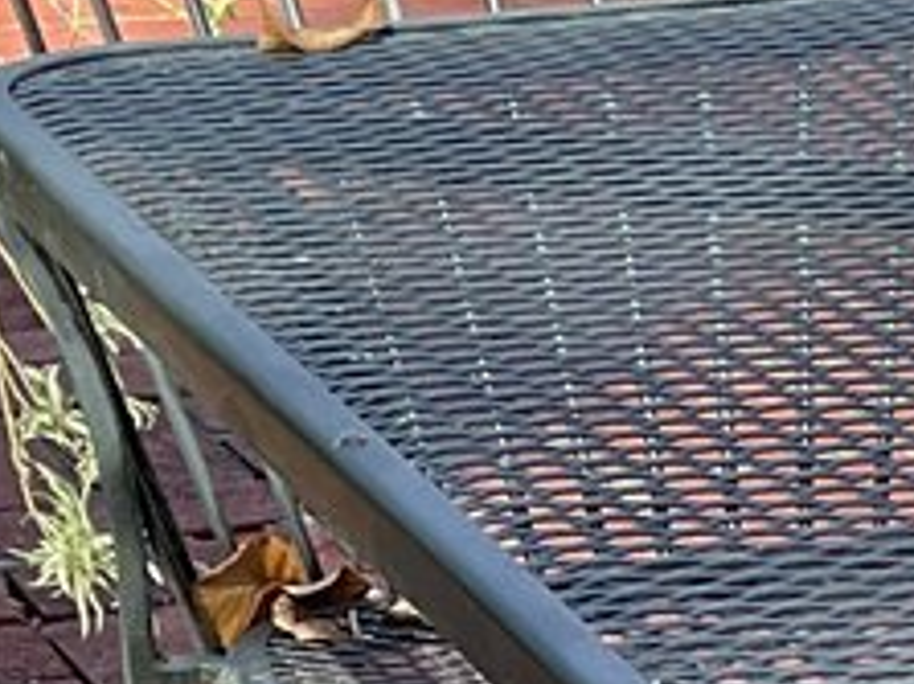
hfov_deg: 9.7
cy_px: 1448
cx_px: 1437
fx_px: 5199
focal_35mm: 197
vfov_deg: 7.2
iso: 16
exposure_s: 1/151
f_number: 1.8
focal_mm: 3
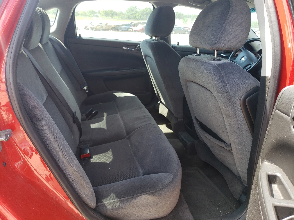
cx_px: 147
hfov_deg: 67.3
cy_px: 110
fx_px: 221
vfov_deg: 53.1
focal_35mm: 26
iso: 50
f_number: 1.5
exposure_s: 1/303
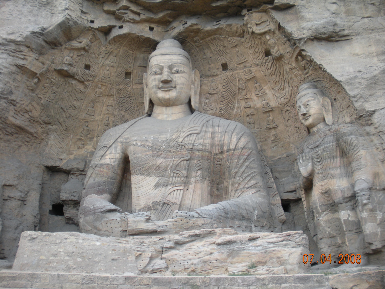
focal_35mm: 36
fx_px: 400
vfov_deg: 39.7
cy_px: 144
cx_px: 192
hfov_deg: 51.4
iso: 64
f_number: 3.5
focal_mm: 6.3
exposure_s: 1/133
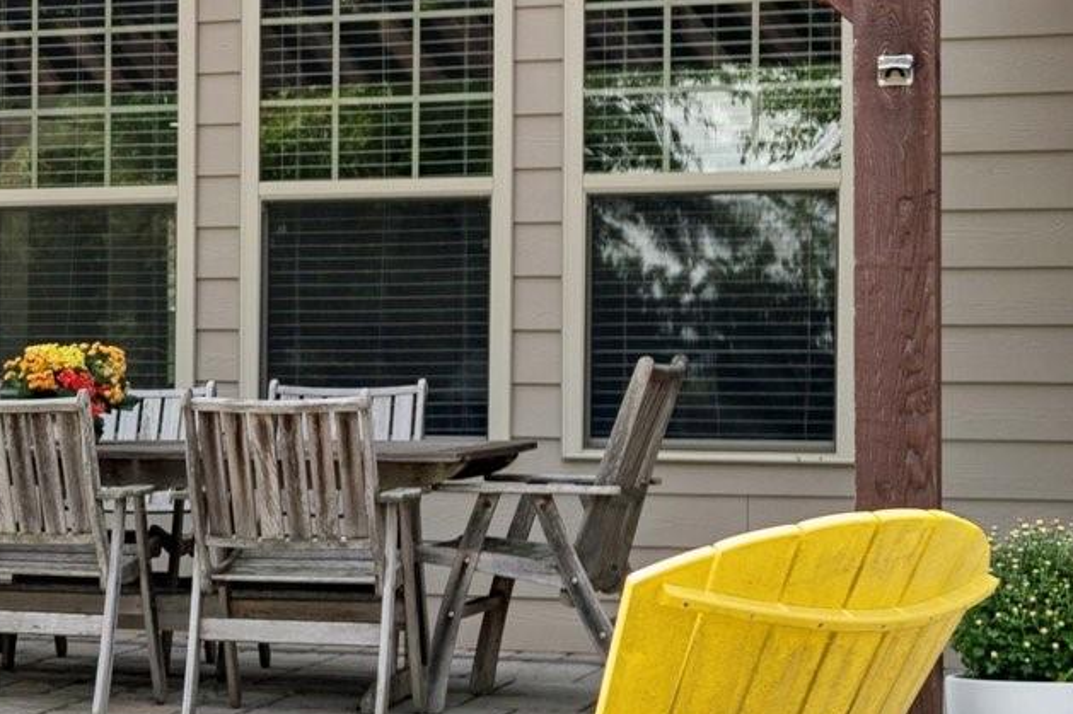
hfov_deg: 18.1
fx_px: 3009
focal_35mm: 101
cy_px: 371
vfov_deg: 13.5
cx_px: -519
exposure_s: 1/250
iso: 100
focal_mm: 31
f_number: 4.5
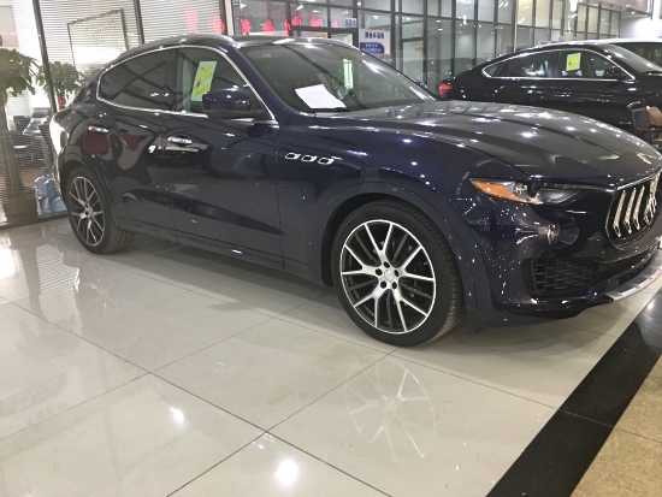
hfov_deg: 61.6
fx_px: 555
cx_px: 331
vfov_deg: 48.3
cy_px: 248
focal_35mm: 29
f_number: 2.2
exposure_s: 1/33
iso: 200
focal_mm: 4.15
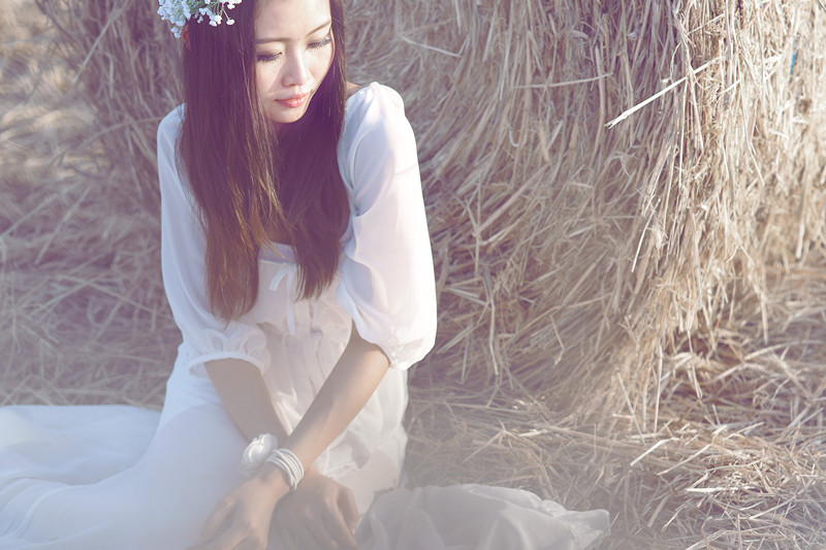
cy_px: 275
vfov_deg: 16.1
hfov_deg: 23.9
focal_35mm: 85
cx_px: 413
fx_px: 1950
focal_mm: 85
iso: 100
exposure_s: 1/80
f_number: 4
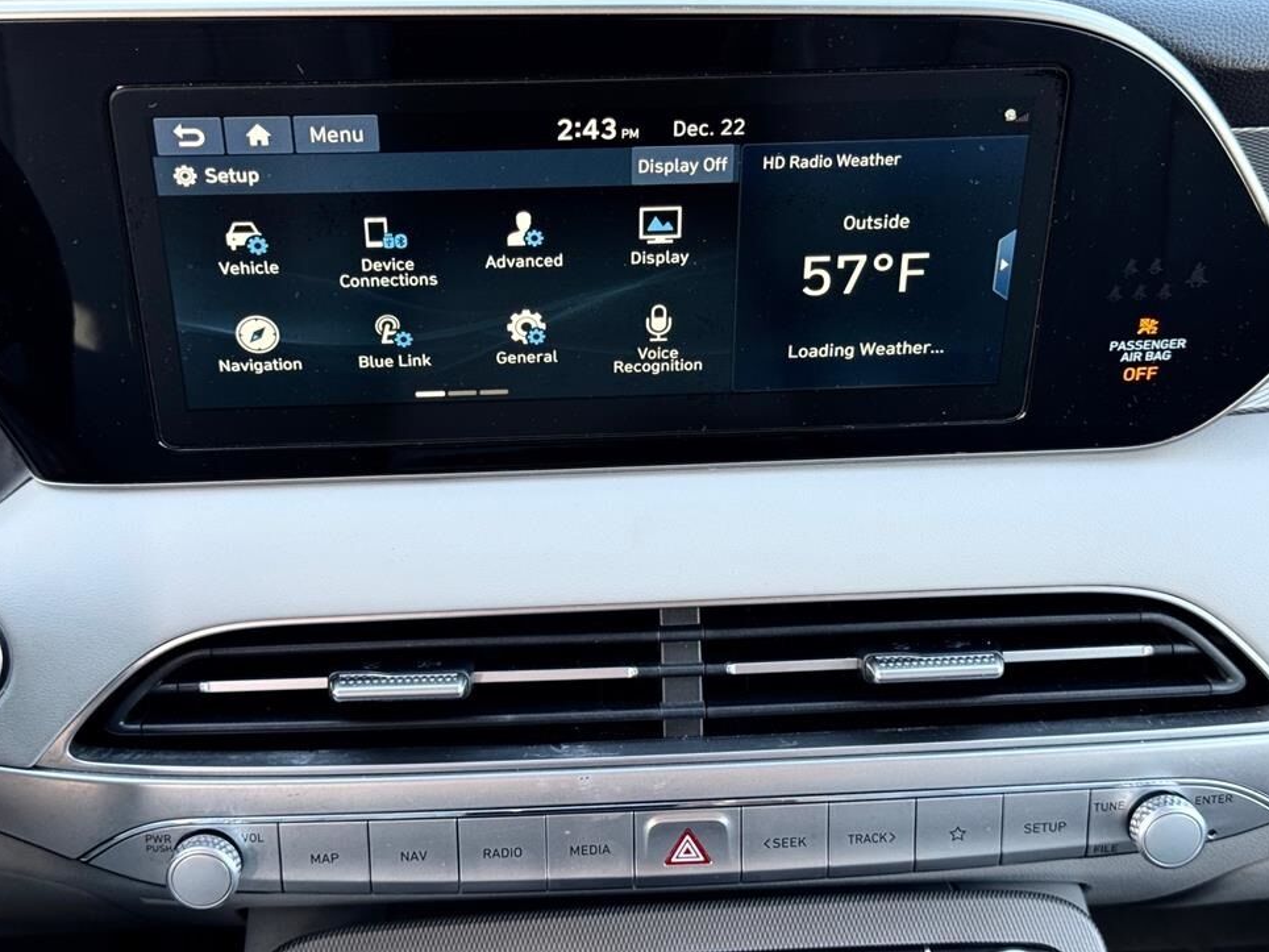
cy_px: 448
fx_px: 1870
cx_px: 624
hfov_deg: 37.5
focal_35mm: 51
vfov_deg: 28.6
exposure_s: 1/96
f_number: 1.78
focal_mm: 6.76
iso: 100
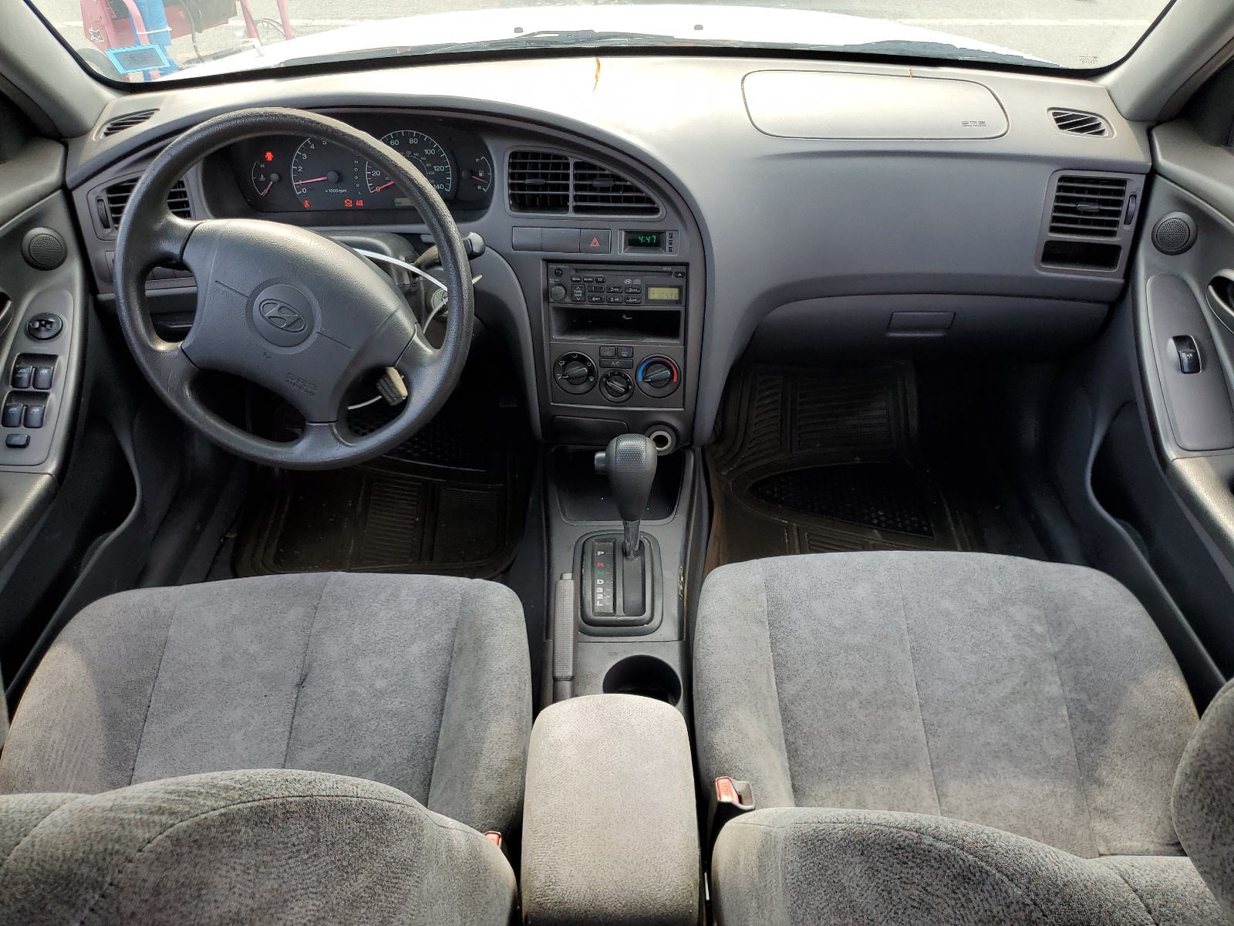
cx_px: 617
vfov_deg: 53.1
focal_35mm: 26
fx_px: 927
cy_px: 463
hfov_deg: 67.3
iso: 50
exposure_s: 1/227
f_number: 1.5
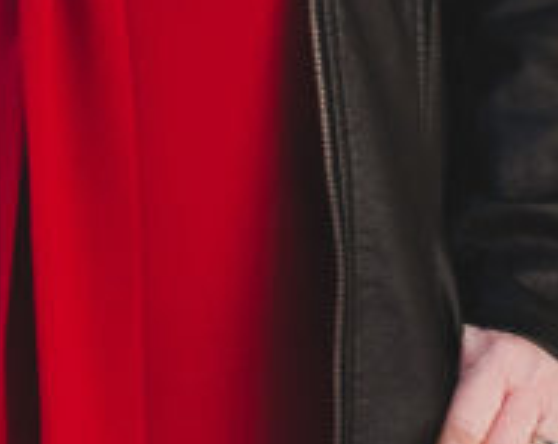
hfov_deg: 4.2
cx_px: 62
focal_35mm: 466
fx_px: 7680
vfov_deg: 3.3
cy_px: -492
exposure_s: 1/400
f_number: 5
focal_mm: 45
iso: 400
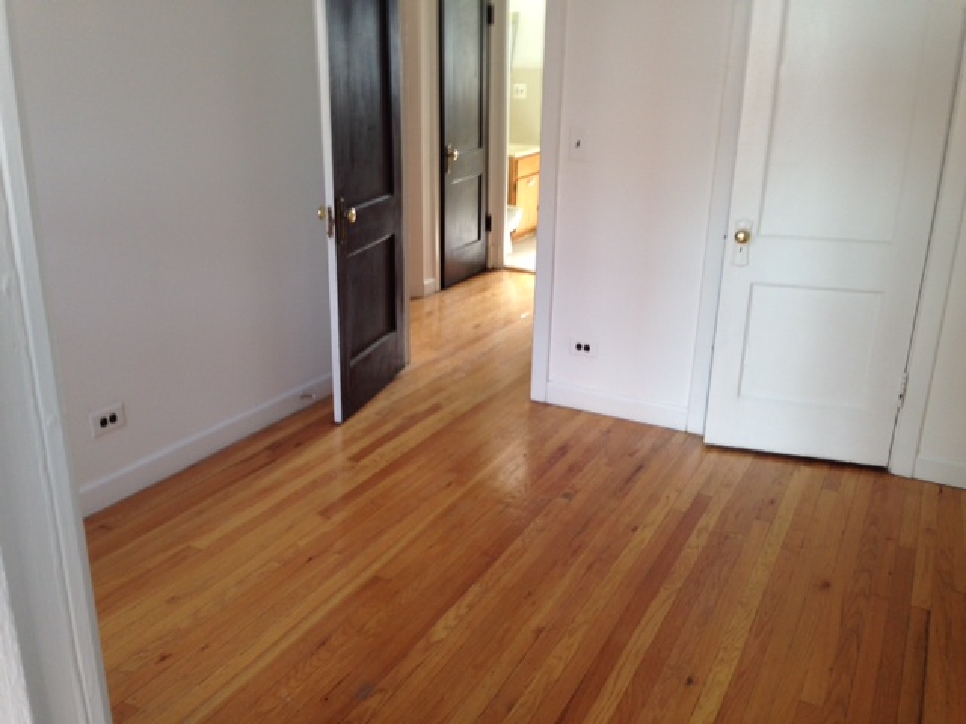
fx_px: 921
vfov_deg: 42.9
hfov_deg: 55.4
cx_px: 483
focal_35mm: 33
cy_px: 362
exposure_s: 1/30
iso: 50
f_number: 2.4
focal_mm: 4.12
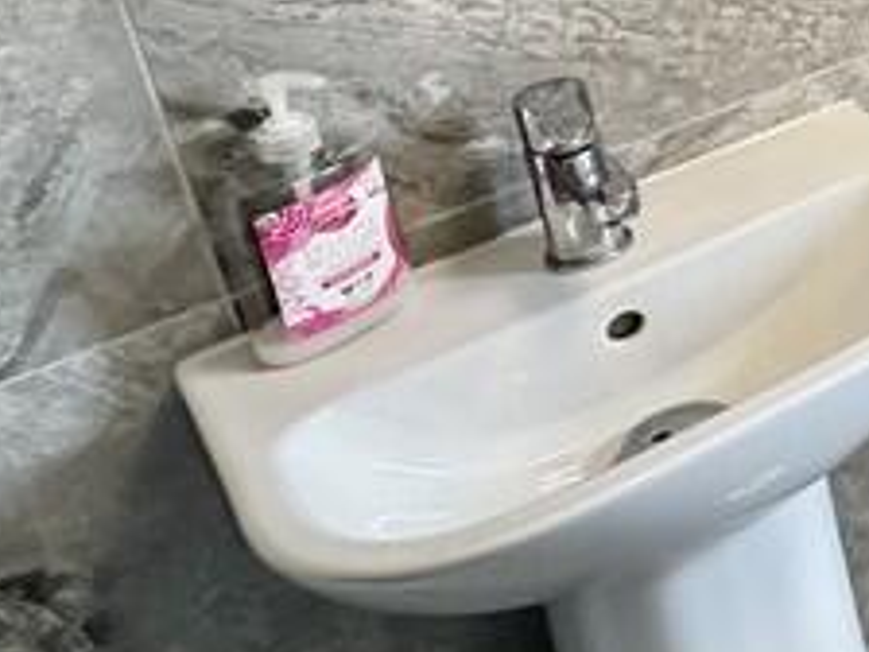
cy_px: -229
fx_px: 1607
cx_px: 1676
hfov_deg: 19.5
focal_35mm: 64
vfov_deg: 20.6
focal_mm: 2.22
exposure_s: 1/100
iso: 250
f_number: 2.2
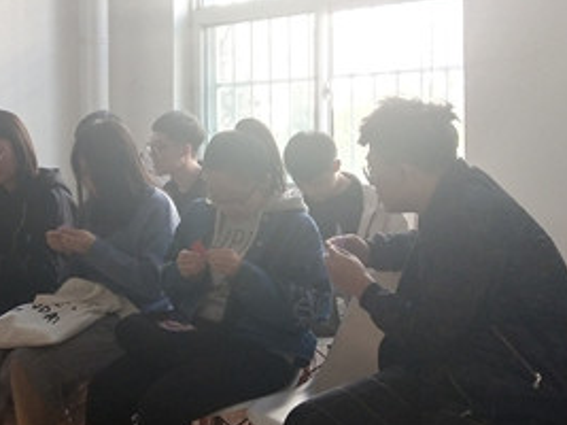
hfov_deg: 26.5
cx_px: 113
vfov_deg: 20.4
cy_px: 164
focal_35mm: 72
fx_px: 1179
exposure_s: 1/100
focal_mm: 3.95
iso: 295
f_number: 1.8
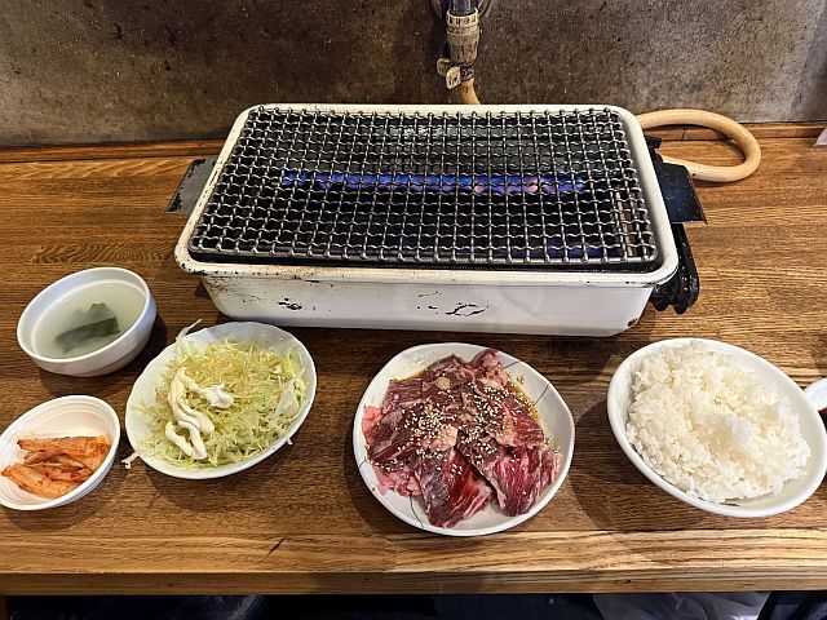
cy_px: 310
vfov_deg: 56.8
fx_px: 573
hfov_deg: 71.6
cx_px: 414
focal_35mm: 24
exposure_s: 1/60
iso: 500
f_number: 1.78
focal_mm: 6.76
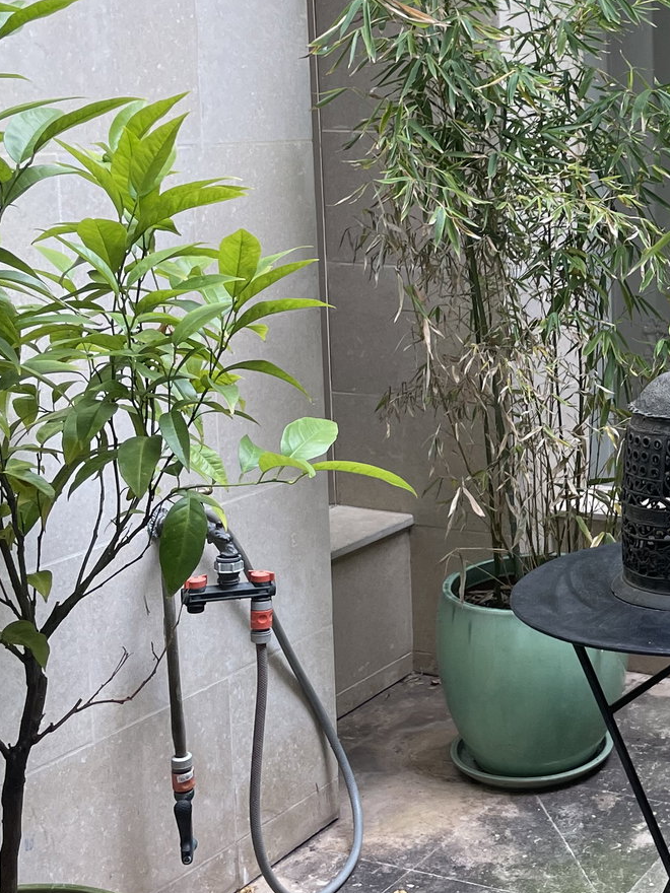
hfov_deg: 21.8
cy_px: 298
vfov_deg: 30.5
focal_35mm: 63
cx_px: 777
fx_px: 1626
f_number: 1.6
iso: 50
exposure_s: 1/100
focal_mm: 4.2
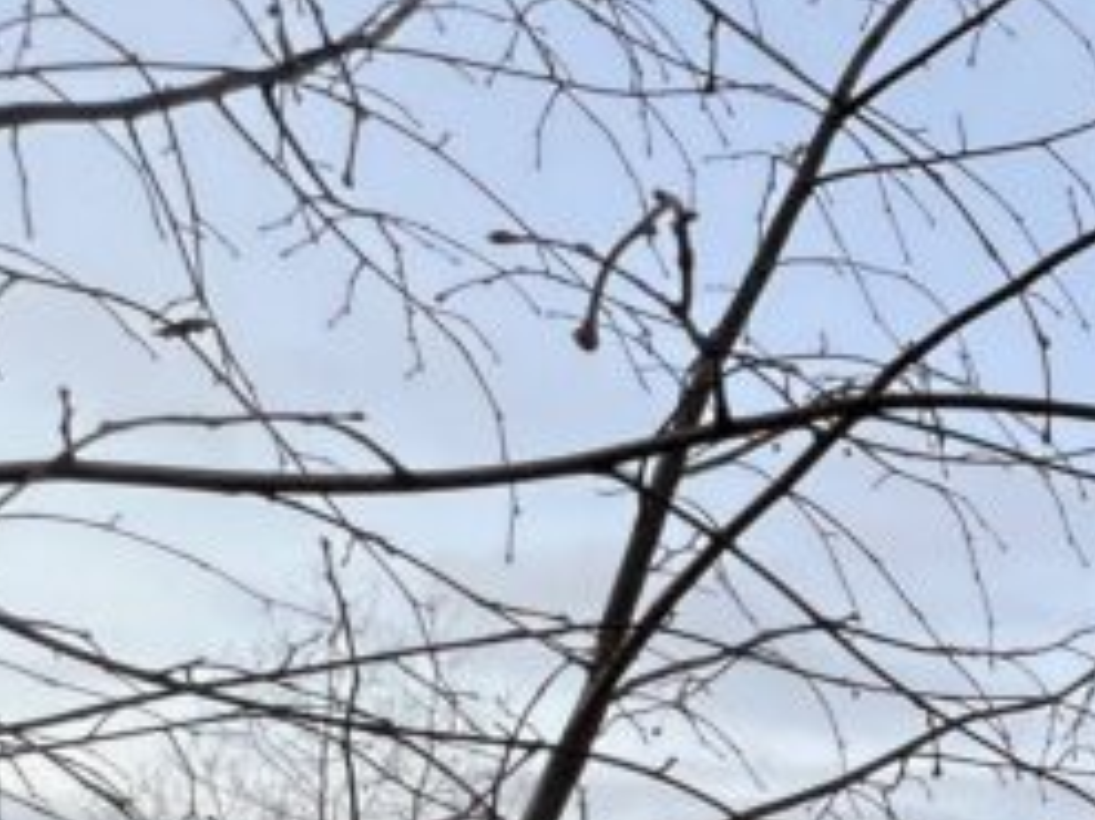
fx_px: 1707
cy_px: 1099
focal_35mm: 54
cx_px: 2243
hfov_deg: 18.8
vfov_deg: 23.5
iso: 32
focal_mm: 1.57
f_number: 1.8
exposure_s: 1/861
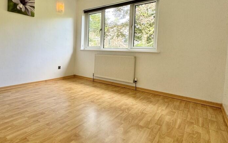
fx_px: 137
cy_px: 56
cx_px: 62
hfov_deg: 75.0
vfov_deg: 54.6
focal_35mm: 22
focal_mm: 2.22
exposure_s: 1/99
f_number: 2.2
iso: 80
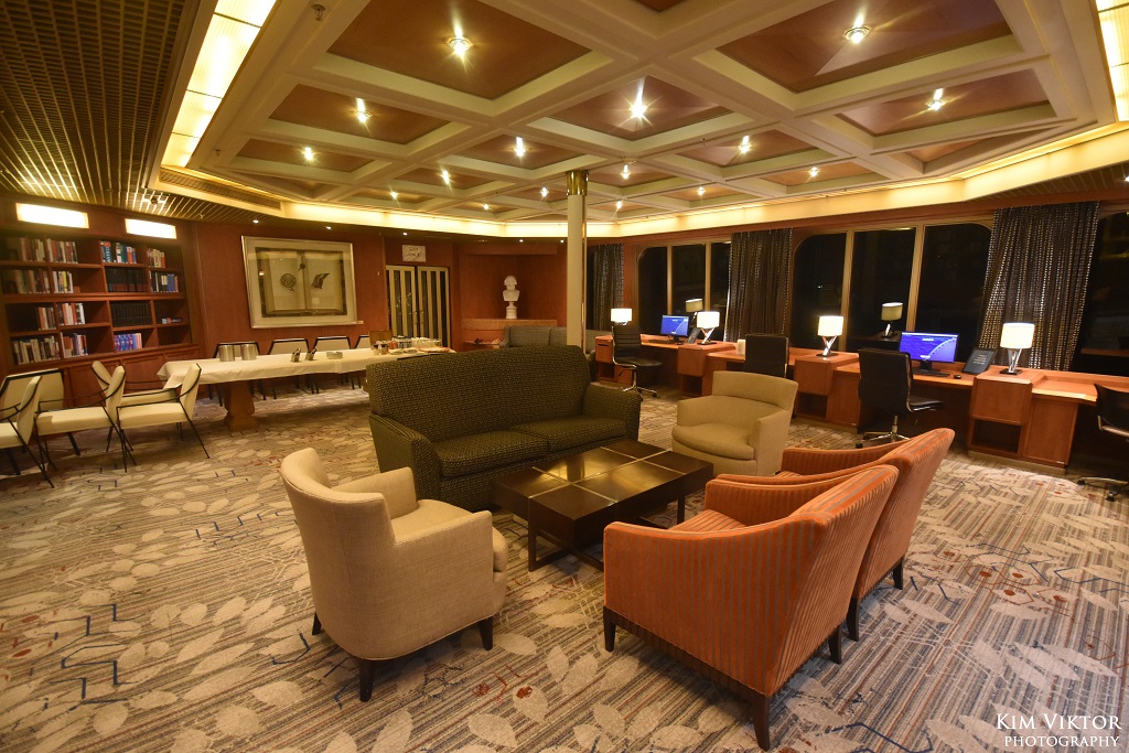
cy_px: 376
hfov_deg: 100.4
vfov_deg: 77.3
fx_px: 470
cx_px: 564
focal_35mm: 15
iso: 2800
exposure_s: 1/60
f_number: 4
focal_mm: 10
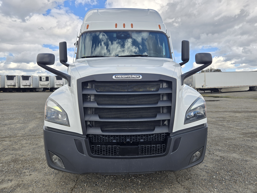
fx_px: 171
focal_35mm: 23
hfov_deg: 73.9
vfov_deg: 58.9
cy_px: 96
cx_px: 128
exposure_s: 1/1126
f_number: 1.8
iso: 25
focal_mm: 5.4
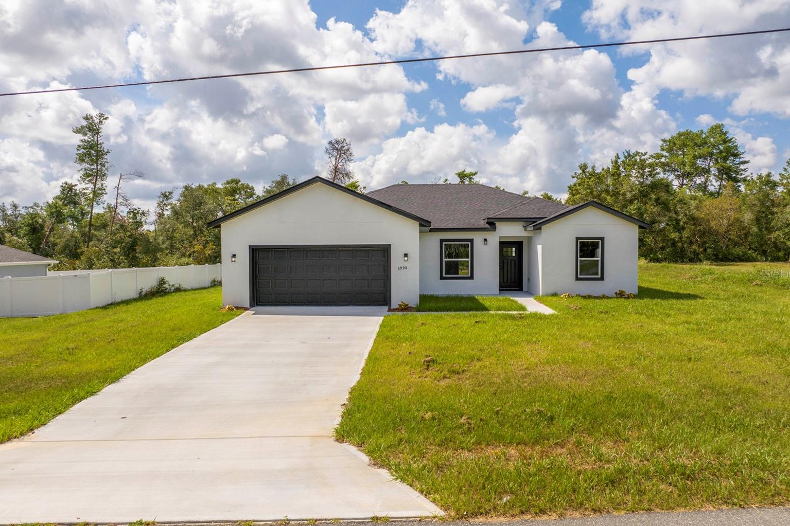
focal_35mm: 26
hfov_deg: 69.4
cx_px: 401
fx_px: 570
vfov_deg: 49.5
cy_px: 273
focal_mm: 12.29
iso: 110
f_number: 2.8
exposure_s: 1/3200
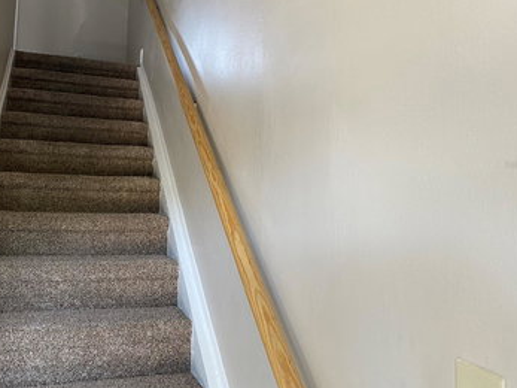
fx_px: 478
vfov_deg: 44.0
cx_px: 224
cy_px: 164
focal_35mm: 32
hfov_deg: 56.6
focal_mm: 4.25
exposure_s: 1/60
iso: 100
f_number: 1.8
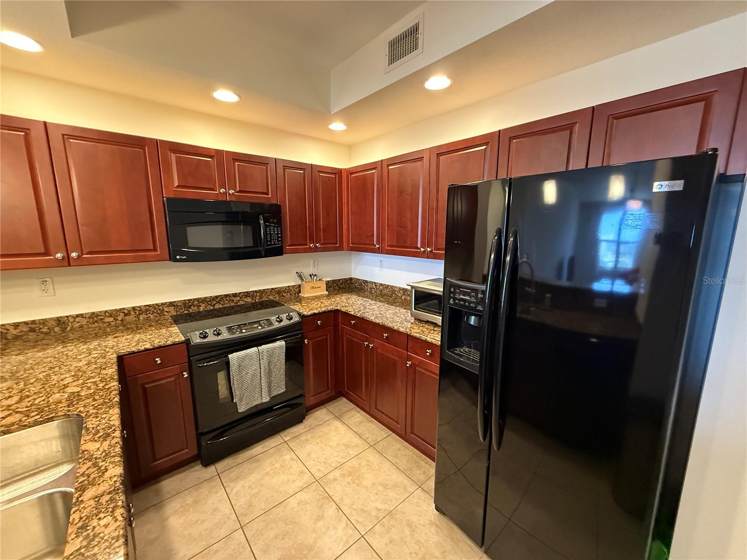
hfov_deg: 102.1
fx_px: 302
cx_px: 374
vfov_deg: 85.7
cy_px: 280
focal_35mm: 14
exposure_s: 1/60
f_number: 2.2
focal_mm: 2.22
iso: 1000
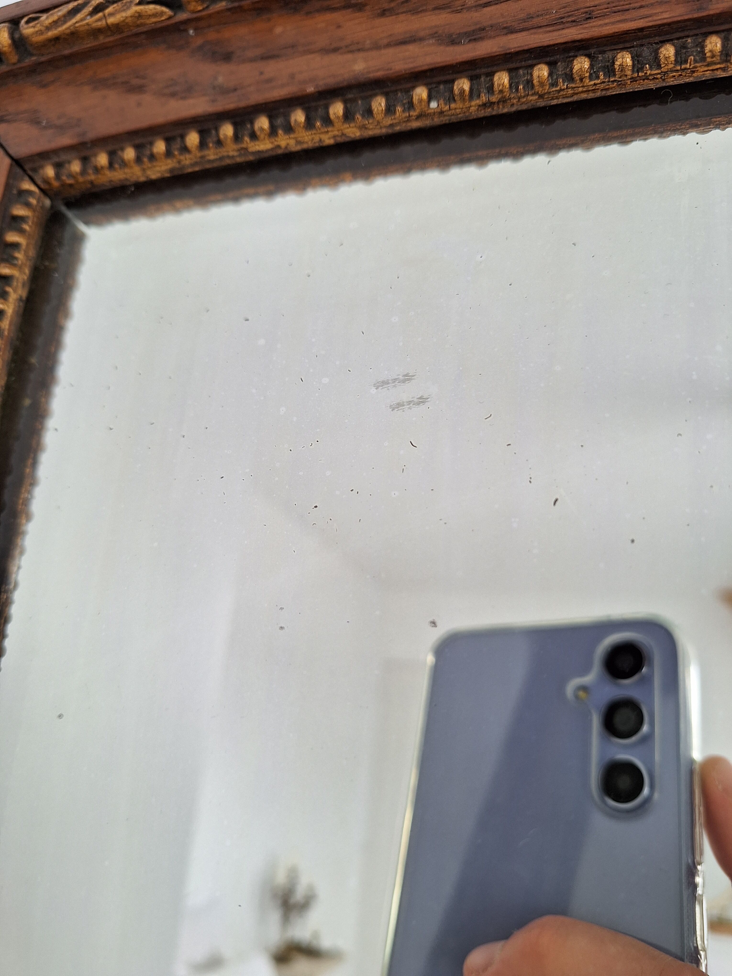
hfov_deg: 58.9
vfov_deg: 73.9
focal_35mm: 23
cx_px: 366
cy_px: 488
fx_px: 648
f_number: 1.8
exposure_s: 1/120
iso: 50
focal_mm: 5.54
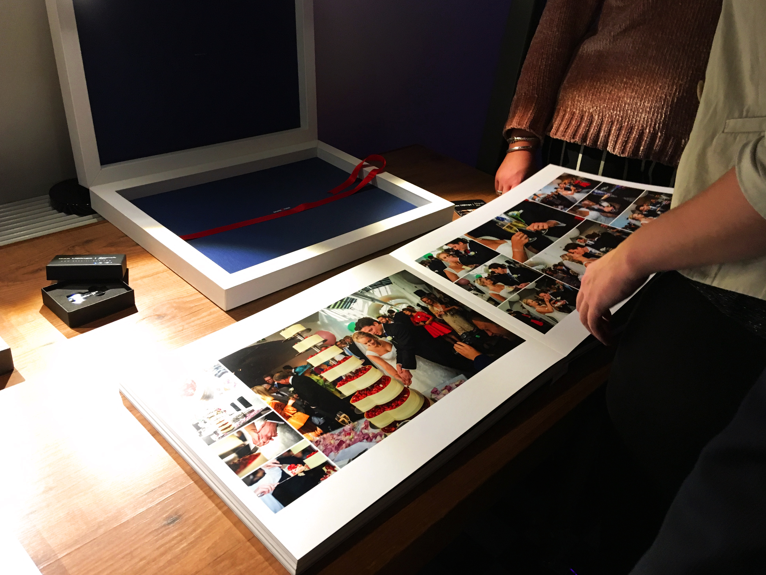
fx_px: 664
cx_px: 372
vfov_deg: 46.8
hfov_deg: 60.0
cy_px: 282
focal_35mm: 30
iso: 200
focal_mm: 4.15
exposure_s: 1/33
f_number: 2.2
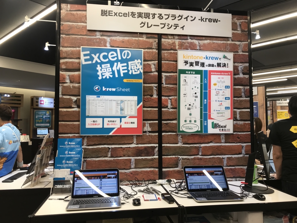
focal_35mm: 28
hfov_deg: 63.4
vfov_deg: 49.7
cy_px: 112
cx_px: 148
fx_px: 240
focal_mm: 3.99
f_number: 1.8
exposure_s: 1/60
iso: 32
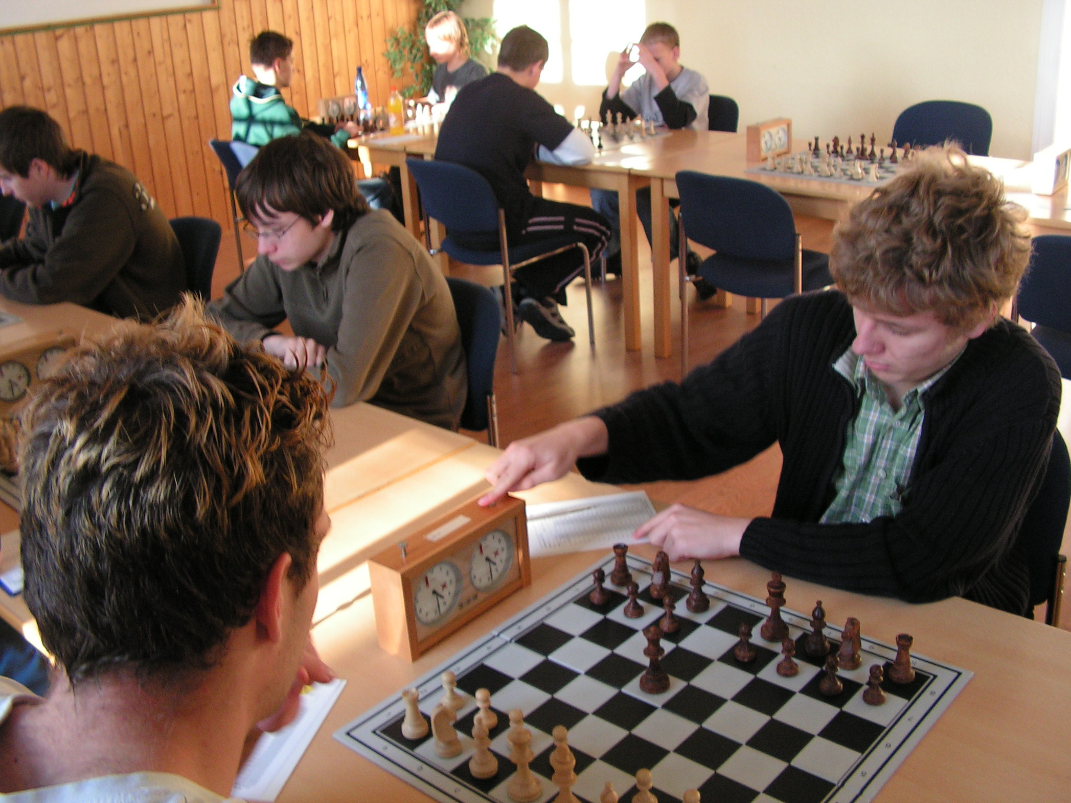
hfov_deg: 51.4
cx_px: 536
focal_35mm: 36
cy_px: 402
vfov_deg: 39.7
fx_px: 1114
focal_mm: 6
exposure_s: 1/40
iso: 125
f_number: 3.2
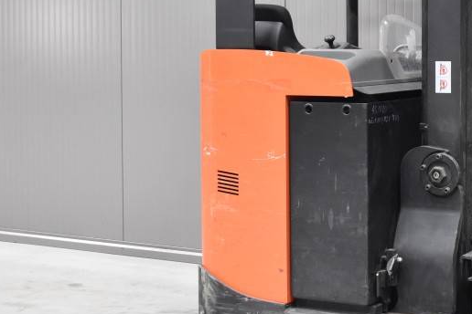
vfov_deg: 16.9
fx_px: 1051
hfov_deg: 24.5
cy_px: 78
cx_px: 437
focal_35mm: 80
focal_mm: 23
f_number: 5
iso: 1600
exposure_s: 1/30
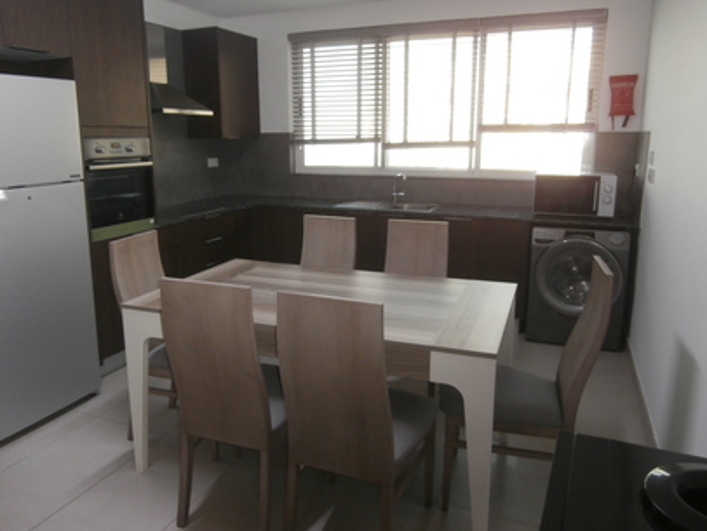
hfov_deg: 65.2
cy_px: 234
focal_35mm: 27
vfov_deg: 51.3
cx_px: 328
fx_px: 552
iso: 200
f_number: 3
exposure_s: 1/30
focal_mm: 4.2
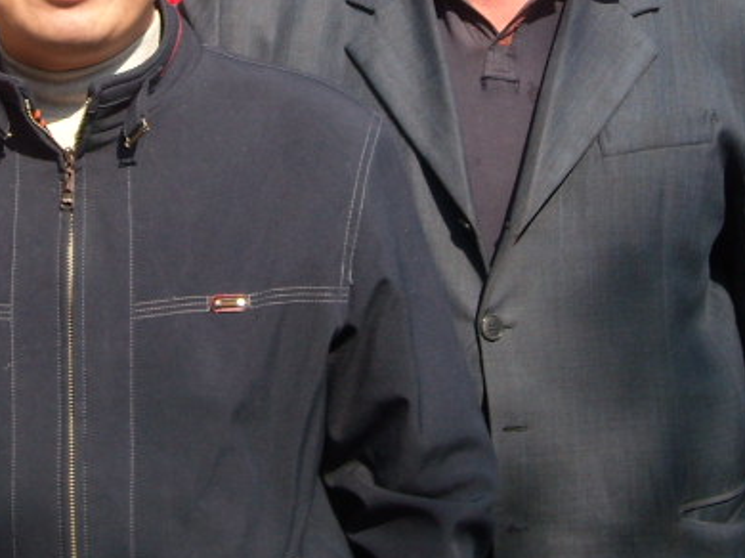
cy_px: -76
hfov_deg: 21.3
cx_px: 283
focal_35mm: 92
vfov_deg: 15.6
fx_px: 1979
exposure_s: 1/161
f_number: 5.6
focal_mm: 5.7
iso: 64
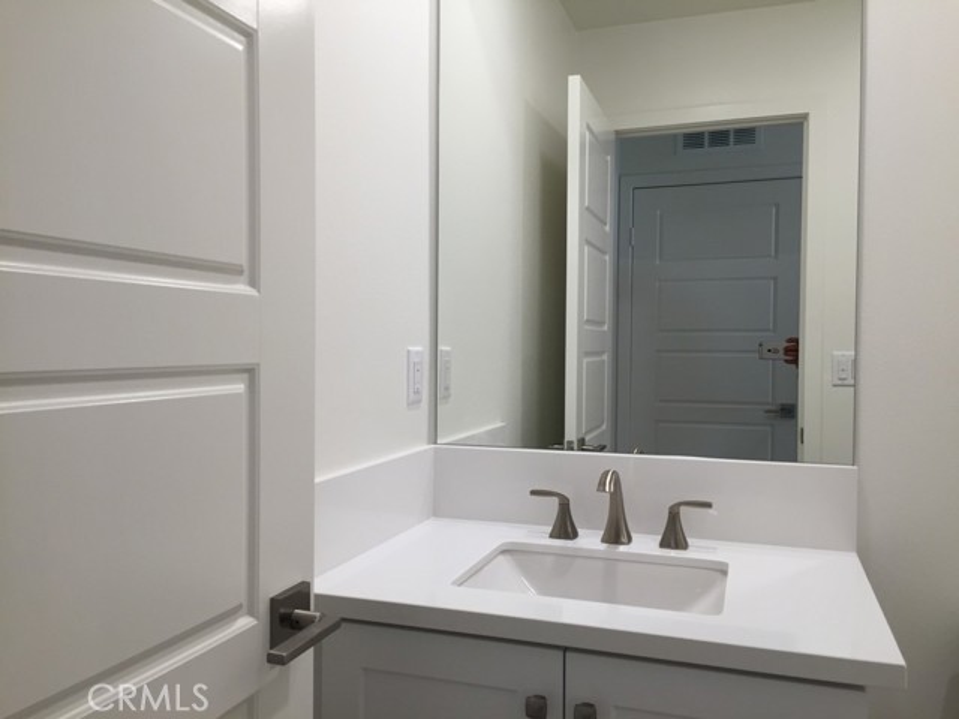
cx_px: 480
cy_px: 360
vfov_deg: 48.2
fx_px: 803
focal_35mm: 29
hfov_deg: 61.7
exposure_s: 1/40
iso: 32
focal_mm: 4.15
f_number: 2.2
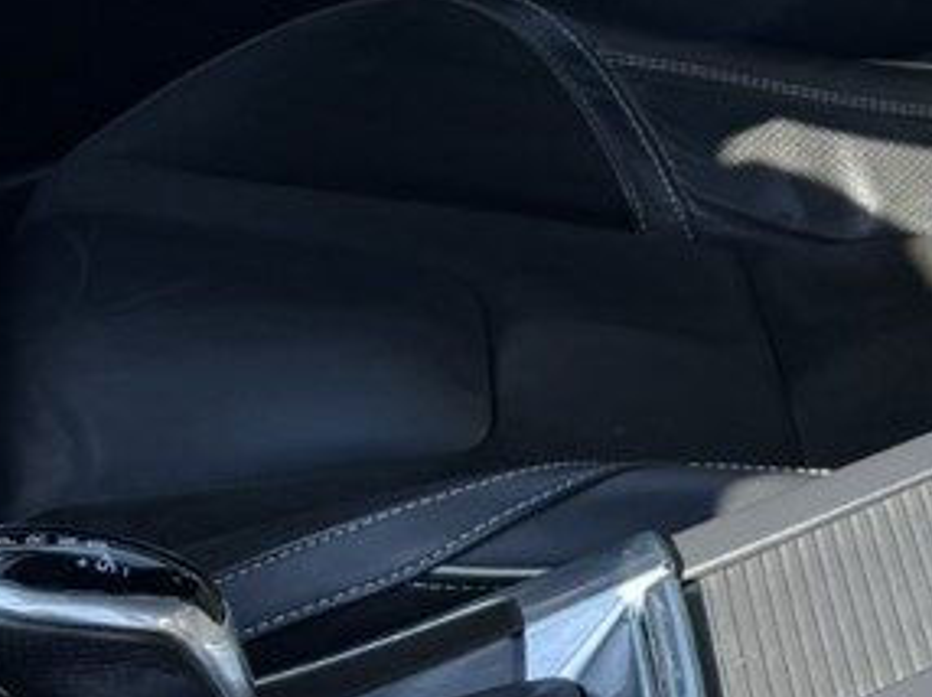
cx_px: 1610
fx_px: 3390
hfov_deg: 14.1
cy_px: -18
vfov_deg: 11.6
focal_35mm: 126
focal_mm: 6.76
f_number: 1.78
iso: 80
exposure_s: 1/658
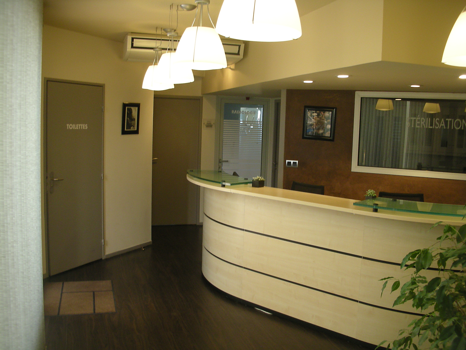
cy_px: 175
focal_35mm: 35
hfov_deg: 52.6
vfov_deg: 40.7
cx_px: 233
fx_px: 471
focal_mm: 5.8
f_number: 2.8
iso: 120
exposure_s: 1/30
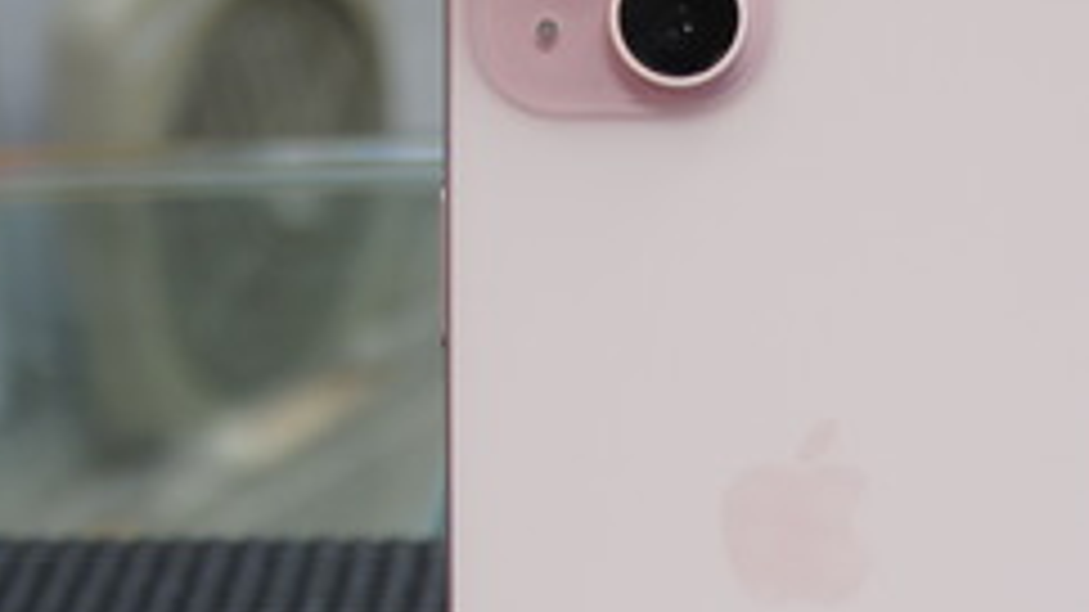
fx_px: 2425
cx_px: 824
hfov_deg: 25.0
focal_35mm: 84
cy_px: 738
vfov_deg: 14.0
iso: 200
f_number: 4
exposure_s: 1/30
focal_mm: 18
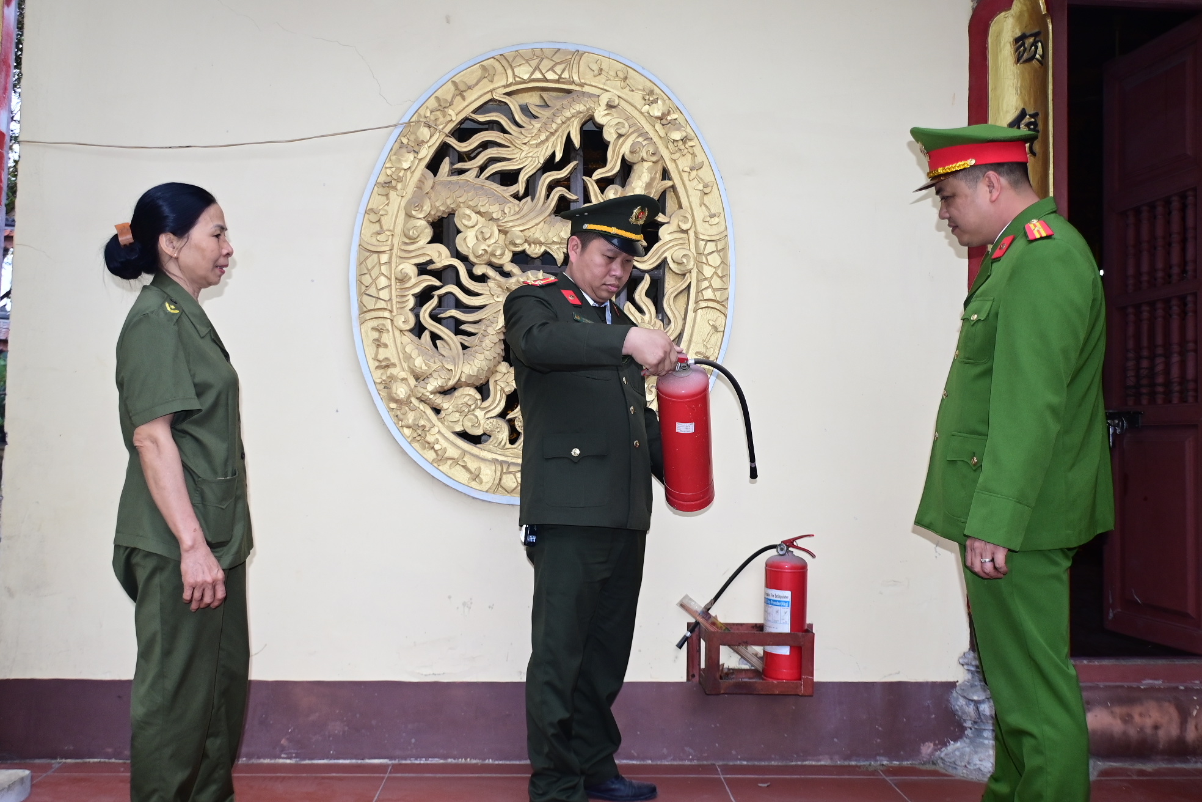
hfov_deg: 61.9
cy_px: 401
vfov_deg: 43.6
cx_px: 601
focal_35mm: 30
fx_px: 1002
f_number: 3.5
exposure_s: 1/200
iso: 500
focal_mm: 20
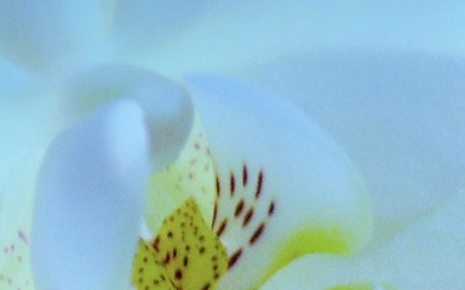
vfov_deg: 1.7
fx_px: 9682
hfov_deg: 2.8
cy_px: 573
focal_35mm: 764
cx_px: 413
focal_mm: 80
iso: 800
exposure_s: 1/20
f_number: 5.6
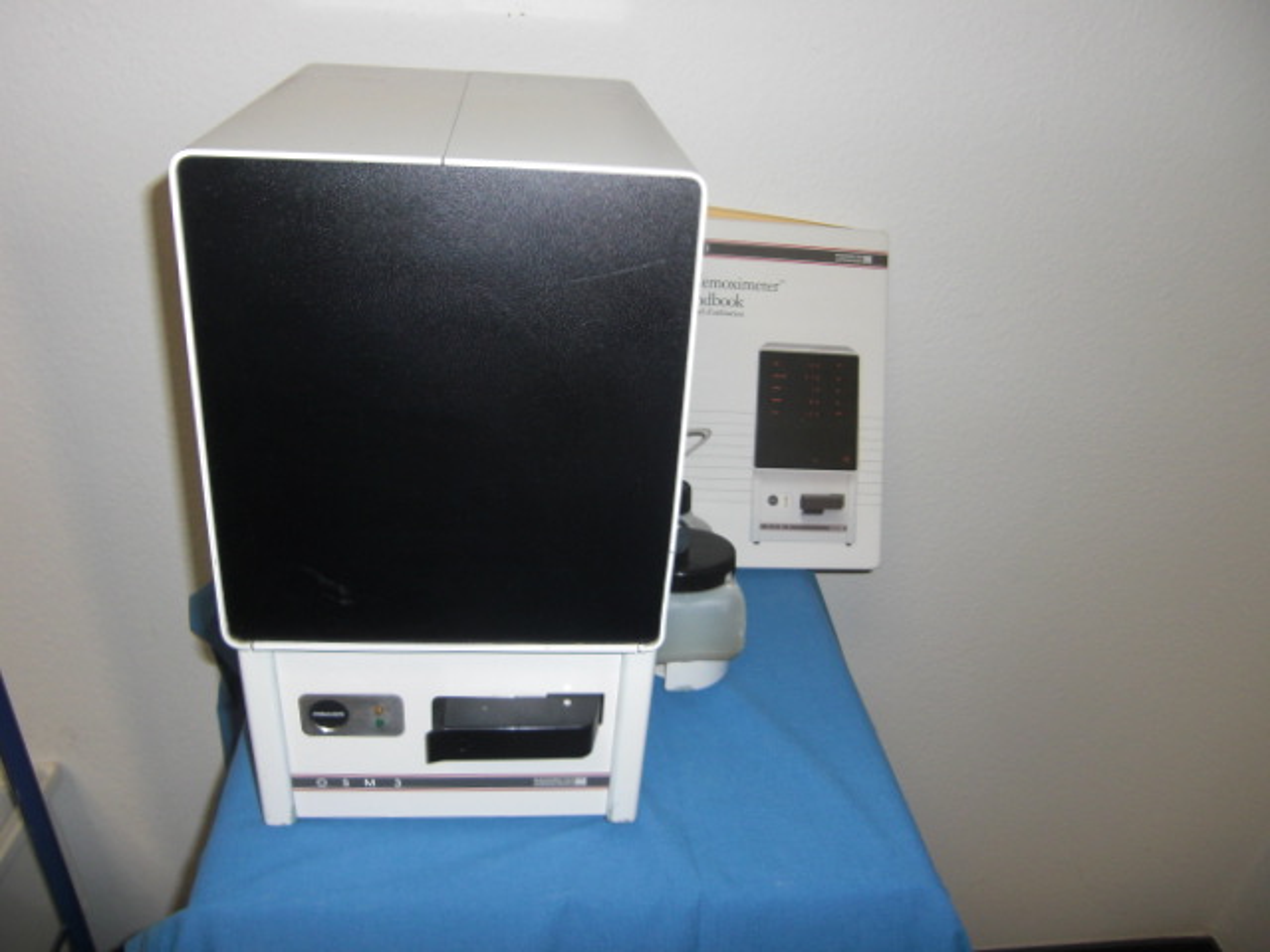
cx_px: 635
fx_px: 1027
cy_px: 476
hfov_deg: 63.4
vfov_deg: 49.7
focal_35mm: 28
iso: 100
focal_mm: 4.9
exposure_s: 1/60
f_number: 2.6
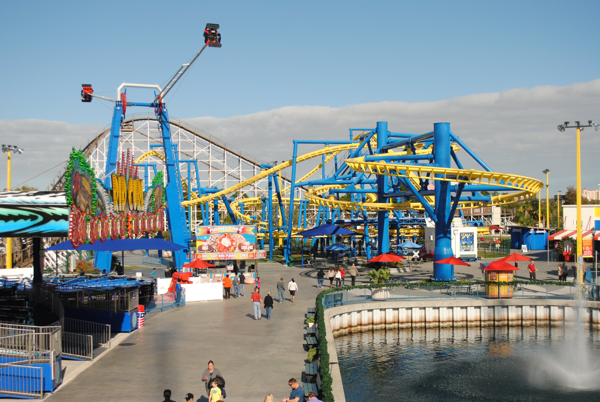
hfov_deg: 41.1
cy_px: 201
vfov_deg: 28.2
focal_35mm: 48
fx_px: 801
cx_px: 300
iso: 400
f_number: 5
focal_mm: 32
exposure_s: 1/2500
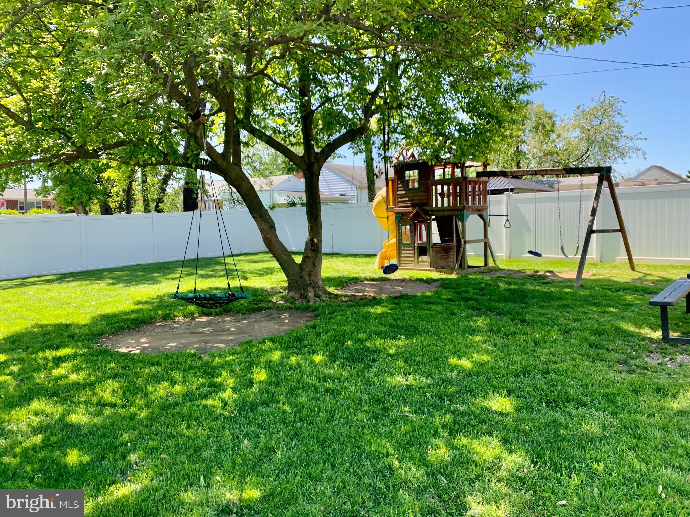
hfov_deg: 67.3
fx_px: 518
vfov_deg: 53.1
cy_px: 258
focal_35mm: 26
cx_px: 345
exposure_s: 1/478
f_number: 1.8
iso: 25
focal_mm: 4.25
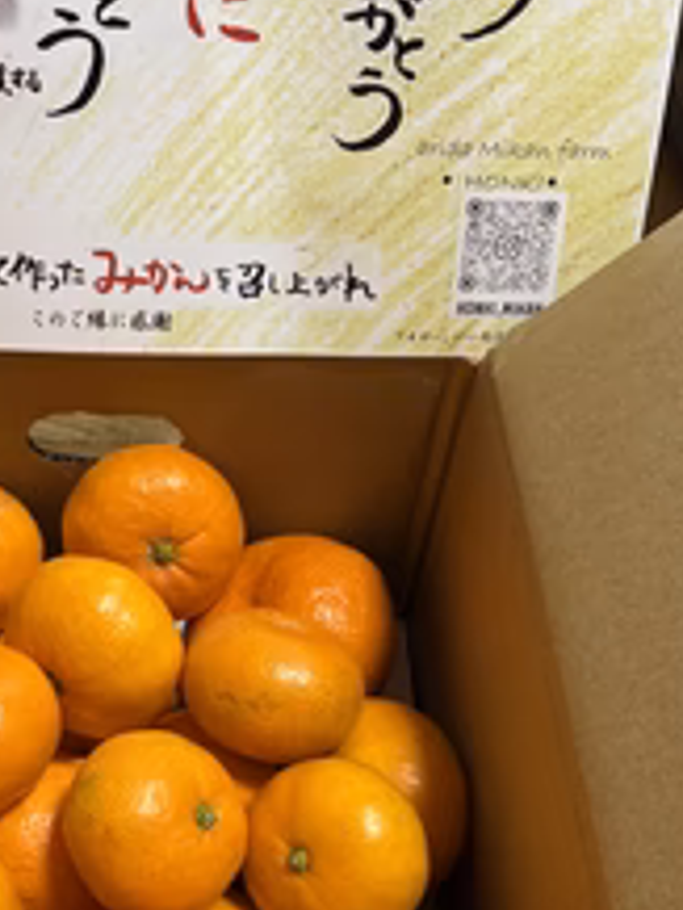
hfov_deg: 29.8
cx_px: 163
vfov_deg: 38.9
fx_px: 1262
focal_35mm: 48
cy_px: 646
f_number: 1.6
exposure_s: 1/50
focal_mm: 5.96
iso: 125
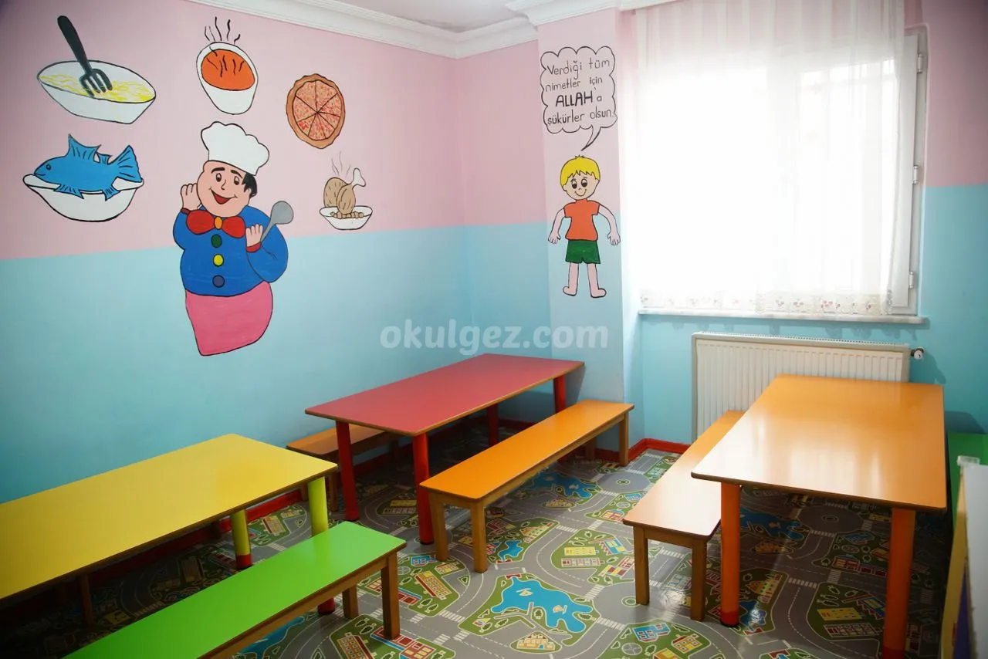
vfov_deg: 53.2
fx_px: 659
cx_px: 494
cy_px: 330
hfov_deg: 73.7
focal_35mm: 24
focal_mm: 24
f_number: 4
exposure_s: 1/25
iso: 1000
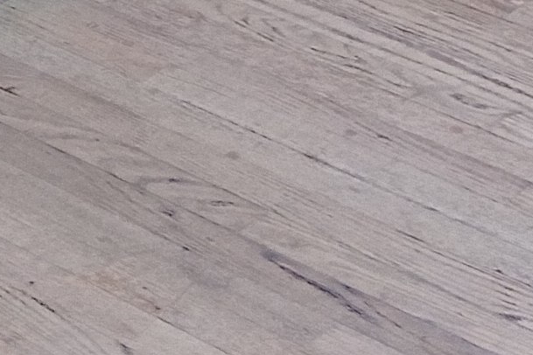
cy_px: -651
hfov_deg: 10.1
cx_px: -441
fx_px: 2828
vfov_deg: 6.6
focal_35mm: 191
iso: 381
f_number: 1.79
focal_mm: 4.7
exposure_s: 1/30
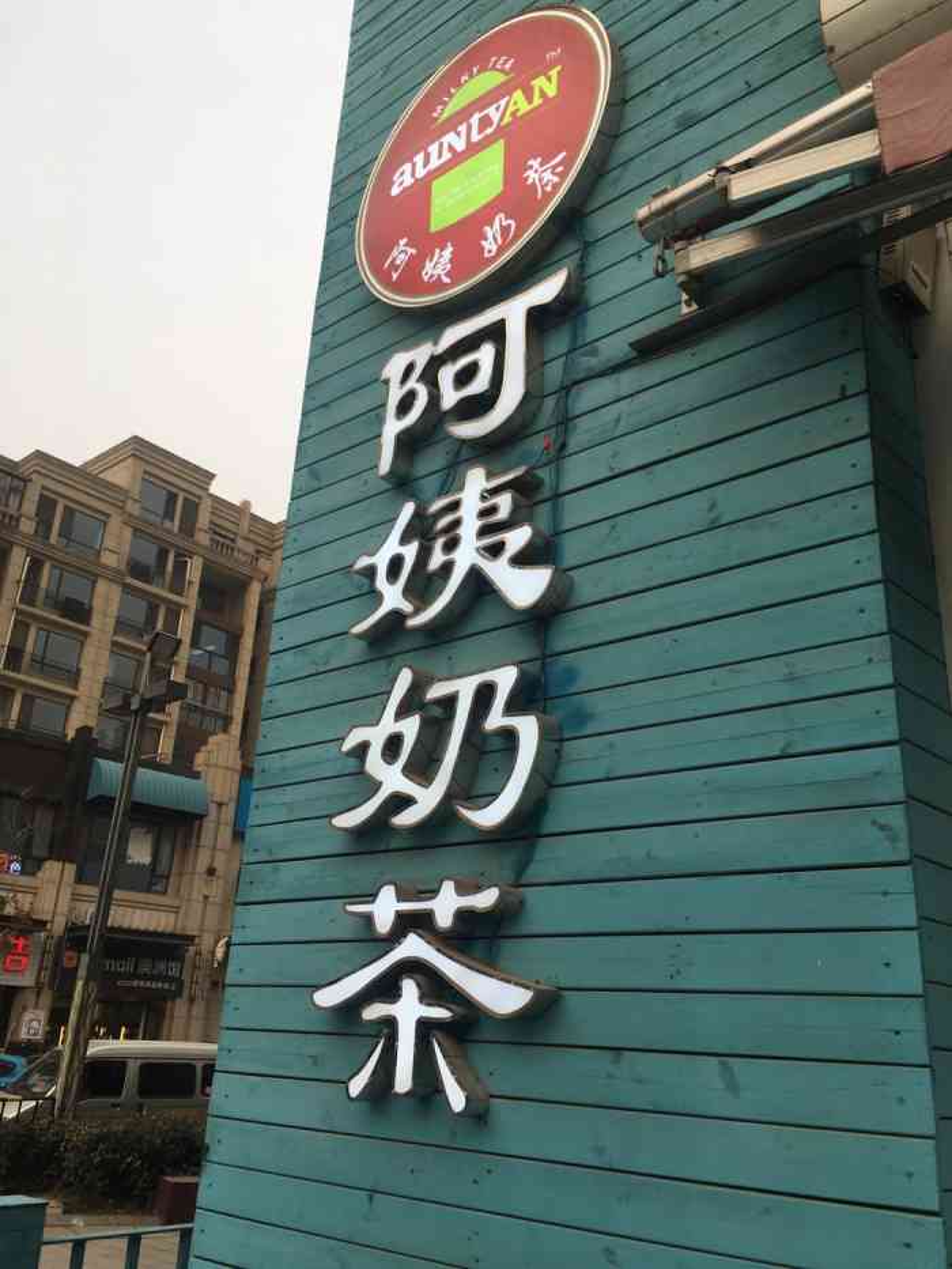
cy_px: 634
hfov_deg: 48.2
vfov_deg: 61.7
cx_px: 476
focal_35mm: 29
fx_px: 1063
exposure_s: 1/251
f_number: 2.2
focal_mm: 4.15
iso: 25
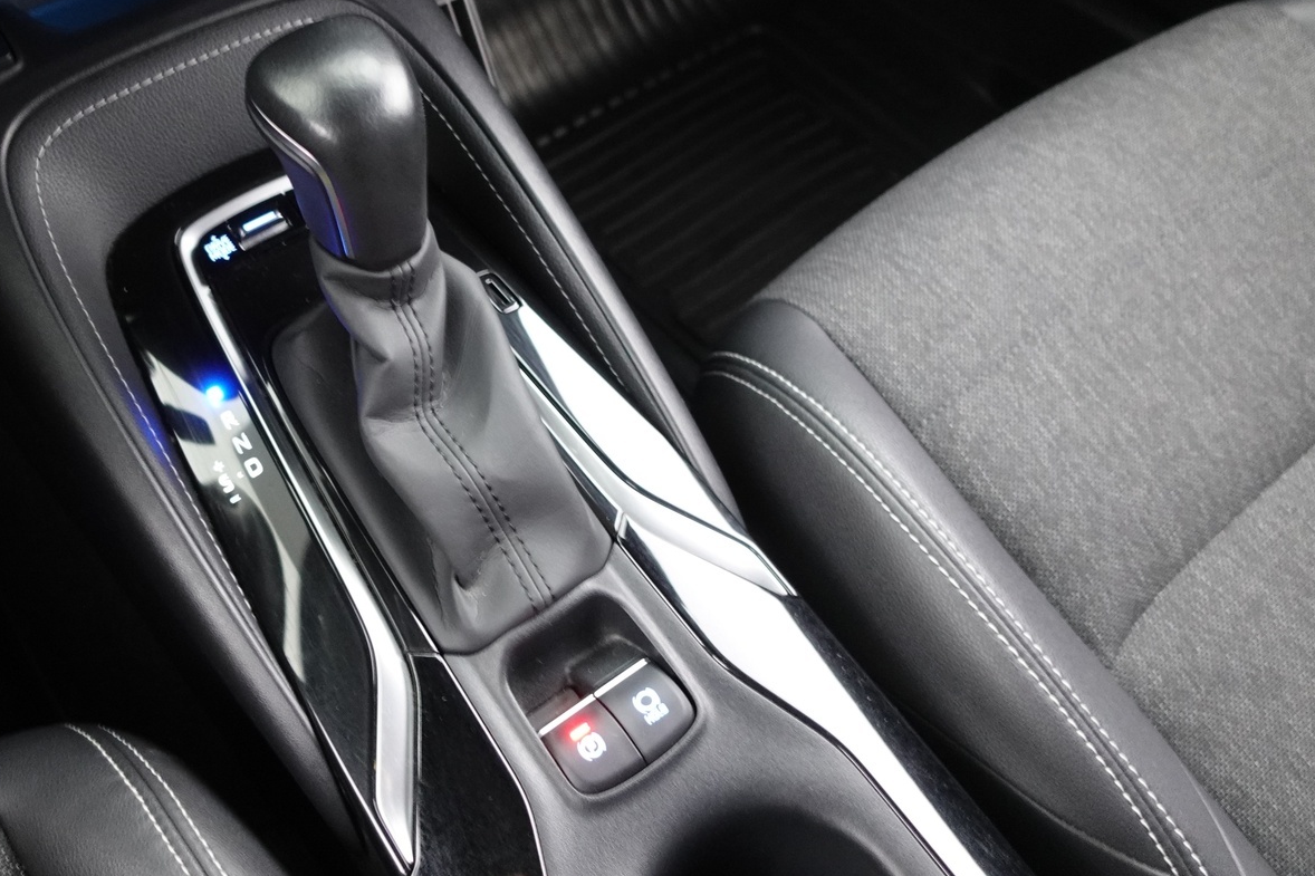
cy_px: 311
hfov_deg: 56.0
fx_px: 1205
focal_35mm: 33
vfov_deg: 39.6
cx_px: 441
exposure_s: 1/8
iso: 1250
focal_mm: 9.4
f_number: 1.8
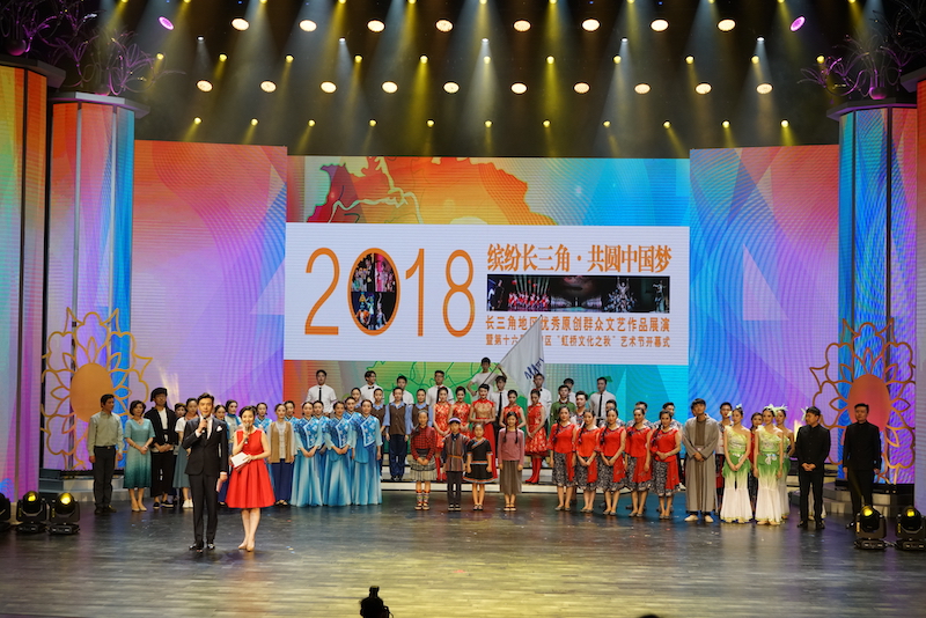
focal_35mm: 47
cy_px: 309
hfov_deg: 41.9
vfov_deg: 28.7
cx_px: 463
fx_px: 1209
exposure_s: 1/200
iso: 1600
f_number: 6.3
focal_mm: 47
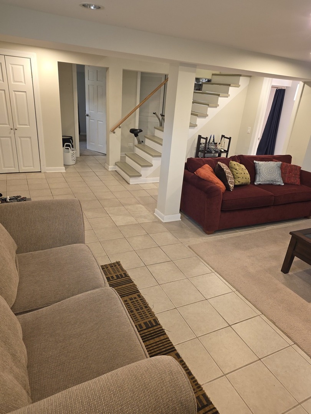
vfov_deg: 73.9
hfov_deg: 58.9
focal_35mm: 23
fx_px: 276
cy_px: 207
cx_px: 156
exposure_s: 1/24
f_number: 1.7
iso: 160
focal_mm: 6.25
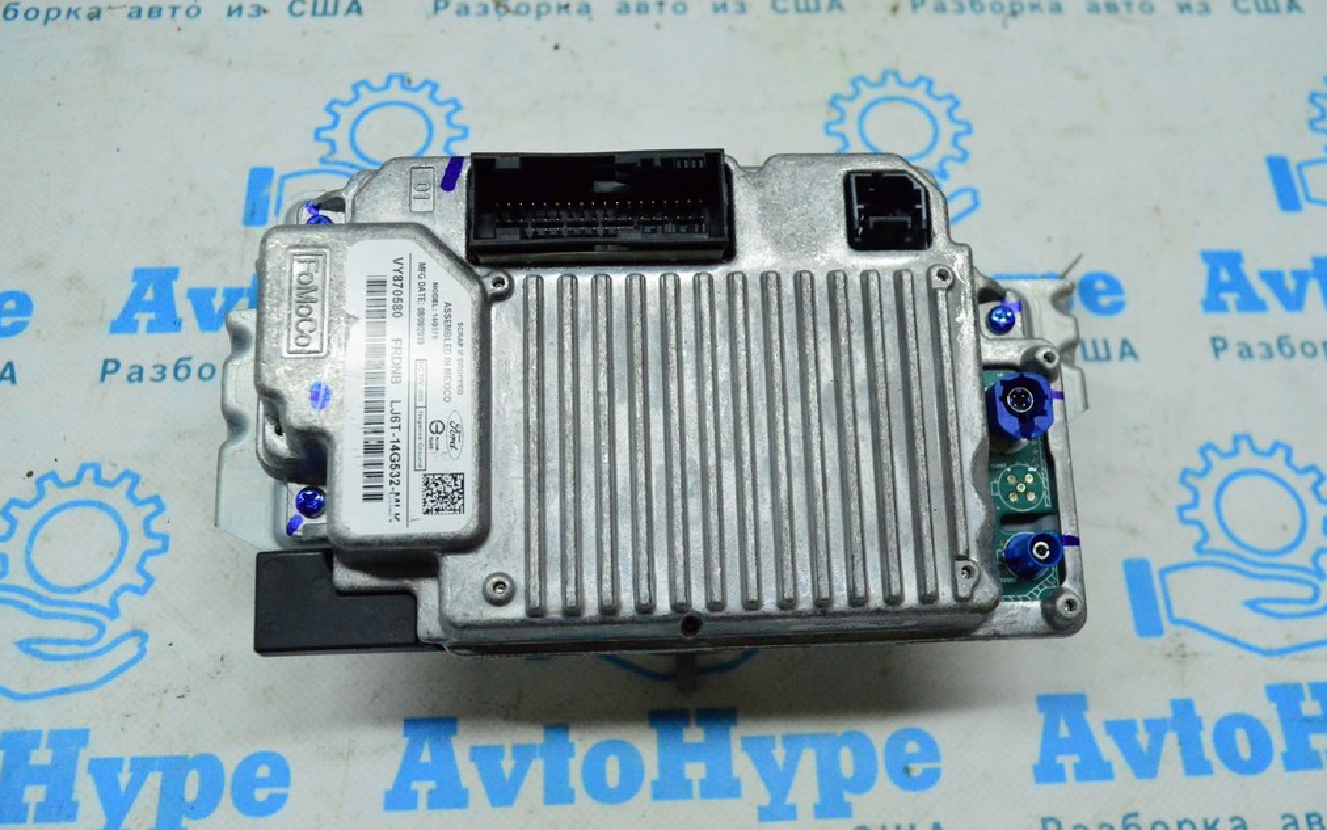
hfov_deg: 56.7
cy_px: 429
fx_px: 1230
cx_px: 665
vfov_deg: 37.3
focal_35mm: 34
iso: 6400
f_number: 6.3
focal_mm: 22
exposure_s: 1/640
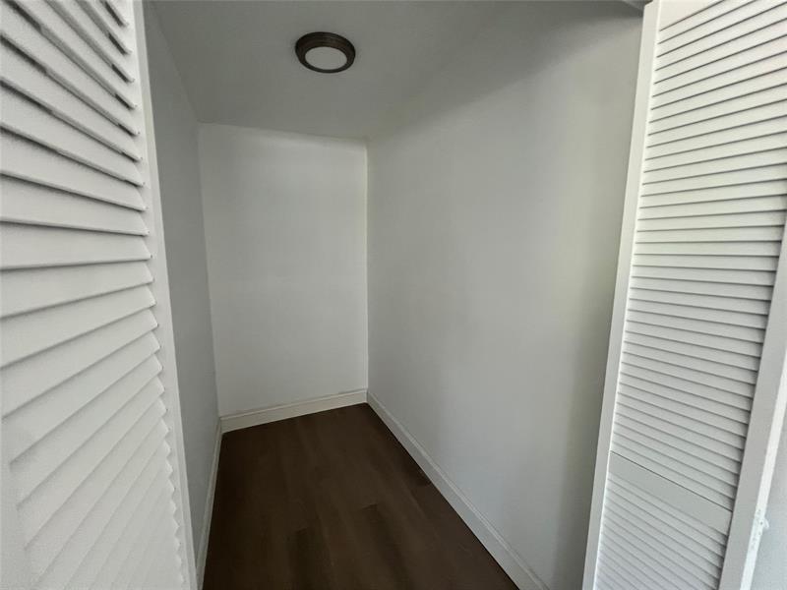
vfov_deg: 89.9
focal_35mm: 13
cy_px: 295
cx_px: 394
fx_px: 296
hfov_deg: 106.2
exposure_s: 1/60
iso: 250
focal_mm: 1.57
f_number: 1.8
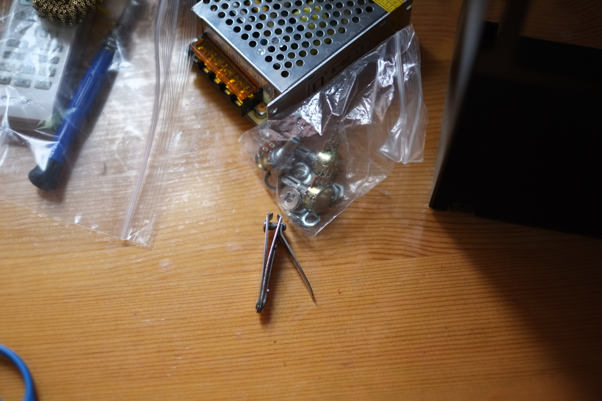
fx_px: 886
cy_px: 200
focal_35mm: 53
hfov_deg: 37.5
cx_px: 301
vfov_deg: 25.5
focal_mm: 35
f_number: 1.4
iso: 200
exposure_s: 1/85
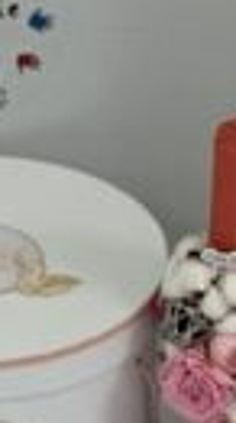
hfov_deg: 4.7
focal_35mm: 257
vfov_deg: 8.3
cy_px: 513
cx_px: -39
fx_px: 2880
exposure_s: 1/100
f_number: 2.8
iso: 125
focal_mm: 9
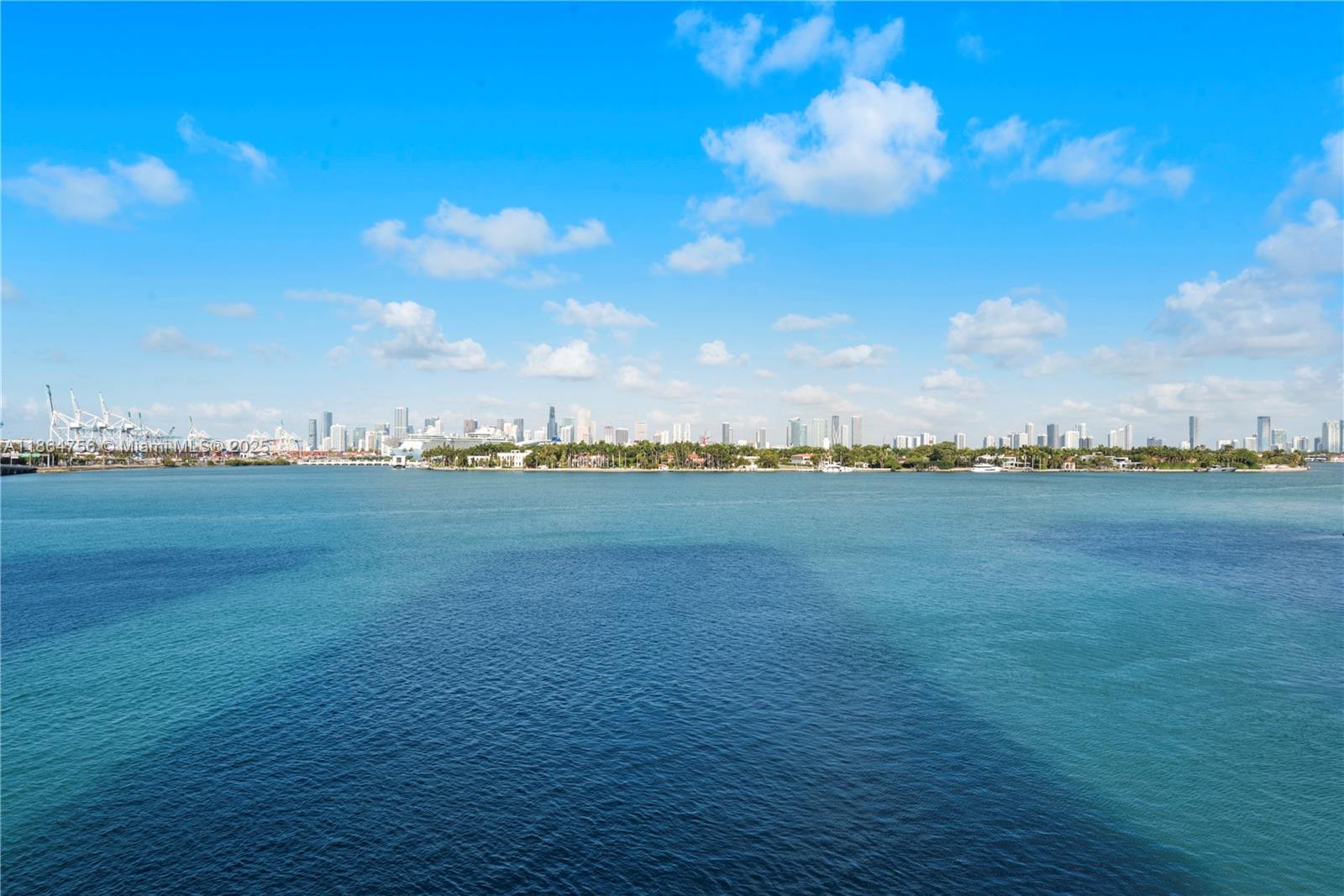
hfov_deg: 73.7
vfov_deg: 53.1
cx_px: 672
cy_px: 448
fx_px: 896
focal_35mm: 24
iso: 100
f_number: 11
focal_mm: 24
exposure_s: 1/160
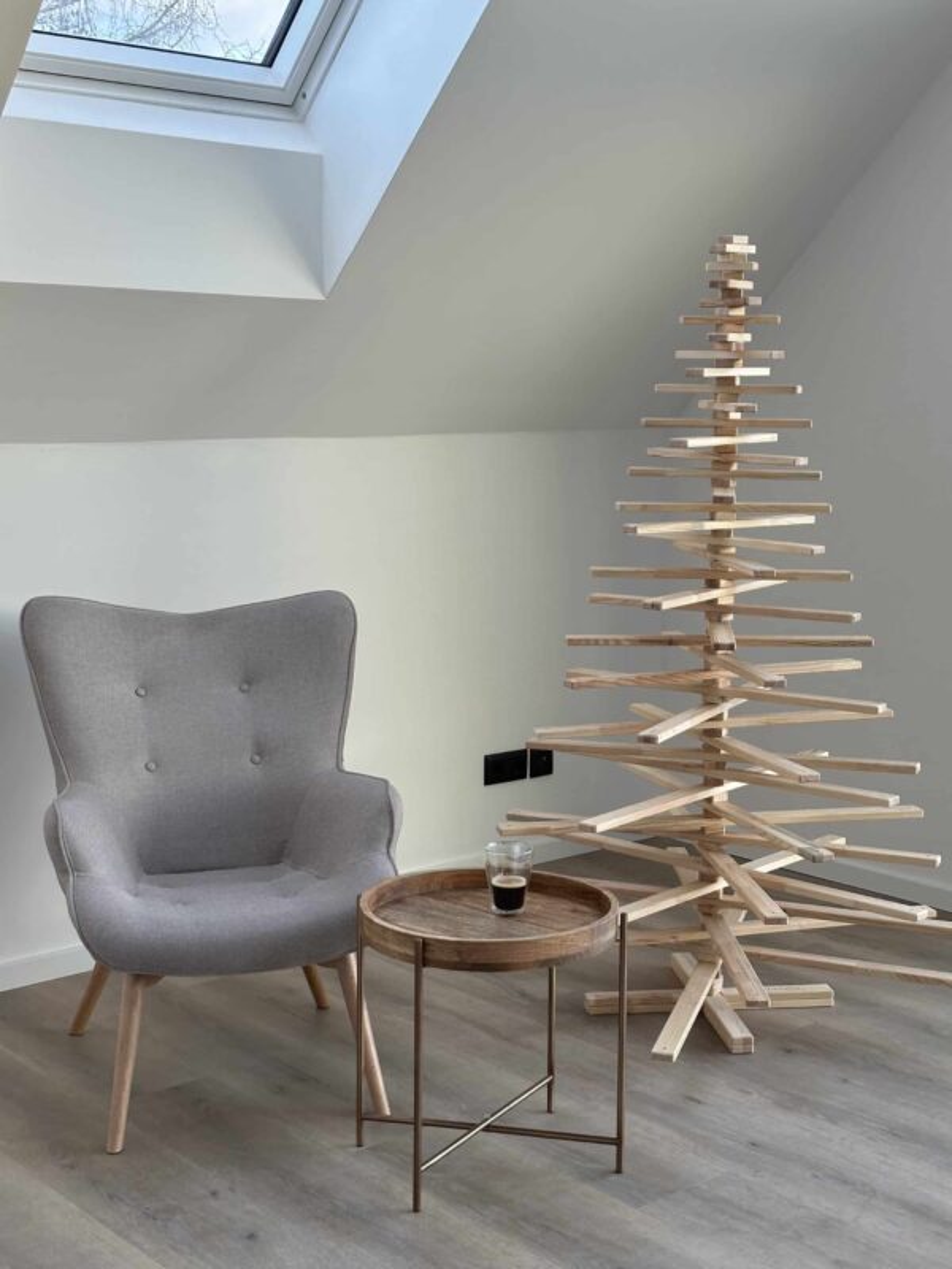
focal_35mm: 48
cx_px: 476
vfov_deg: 39.7
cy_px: 634
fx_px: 1760
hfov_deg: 30.3
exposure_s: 1/110
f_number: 1.78
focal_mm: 6.86
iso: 80
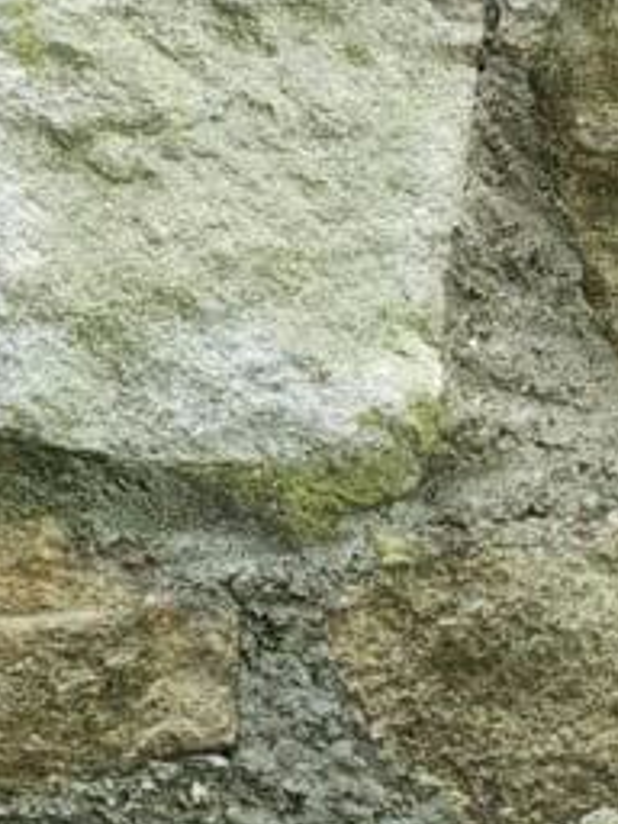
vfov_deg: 22.9
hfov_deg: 19.1
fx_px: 1714
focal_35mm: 72
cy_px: 1175
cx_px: 779
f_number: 1.8
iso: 200
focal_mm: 5.4
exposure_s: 1/180
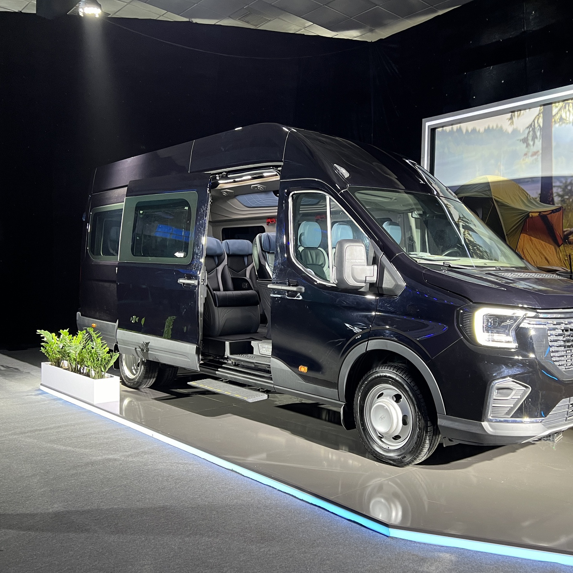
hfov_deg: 52.1
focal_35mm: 31
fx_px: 581
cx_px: 348
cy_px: 289
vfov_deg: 52.5
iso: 125
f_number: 1.5
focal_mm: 5.7
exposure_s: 1/58
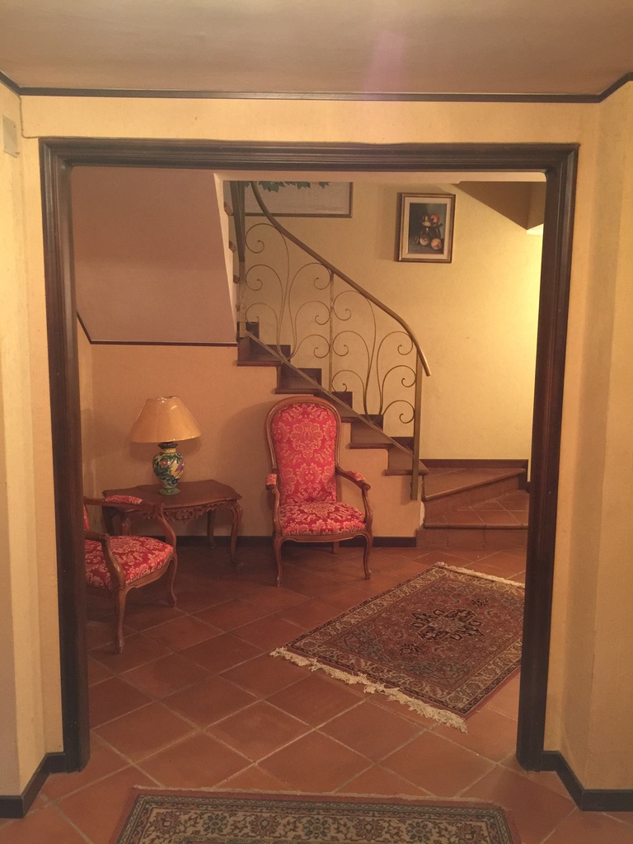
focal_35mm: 29
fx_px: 707
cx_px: 316
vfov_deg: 61.7
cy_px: 422
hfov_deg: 48.2
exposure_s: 1/8
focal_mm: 4.15
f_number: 2.2
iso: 125
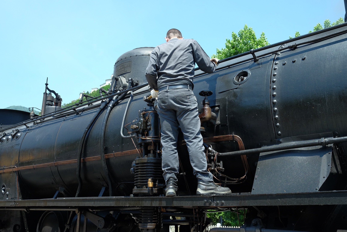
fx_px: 337
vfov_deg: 37.9
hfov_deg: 54.4
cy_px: 116
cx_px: 174
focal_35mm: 35
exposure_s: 1/500
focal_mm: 23
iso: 640
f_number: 7.1
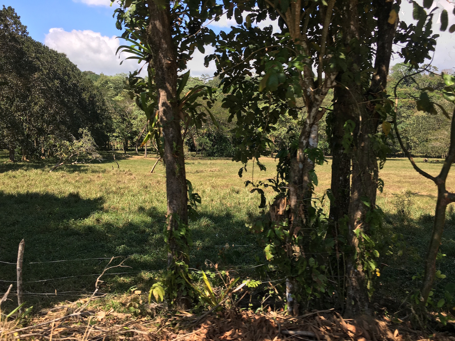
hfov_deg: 61.7
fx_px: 381
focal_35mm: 29
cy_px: 170
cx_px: 228
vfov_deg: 48.2
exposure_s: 1/705
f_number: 2.2
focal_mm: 4.15
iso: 25
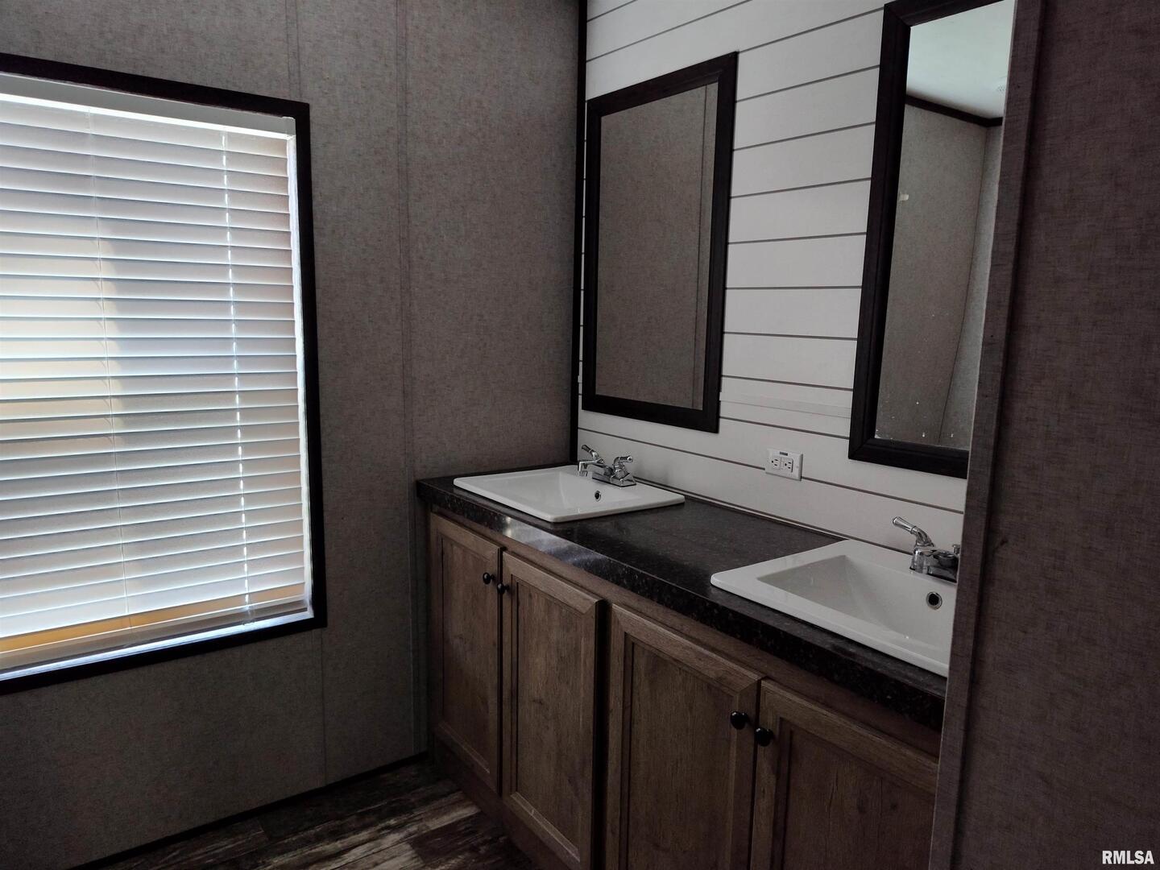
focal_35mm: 23
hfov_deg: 73.9
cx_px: 580
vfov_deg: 58.9
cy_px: 435
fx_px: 771
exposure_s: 1/60
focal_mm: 5.56
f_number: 1.88
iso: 334
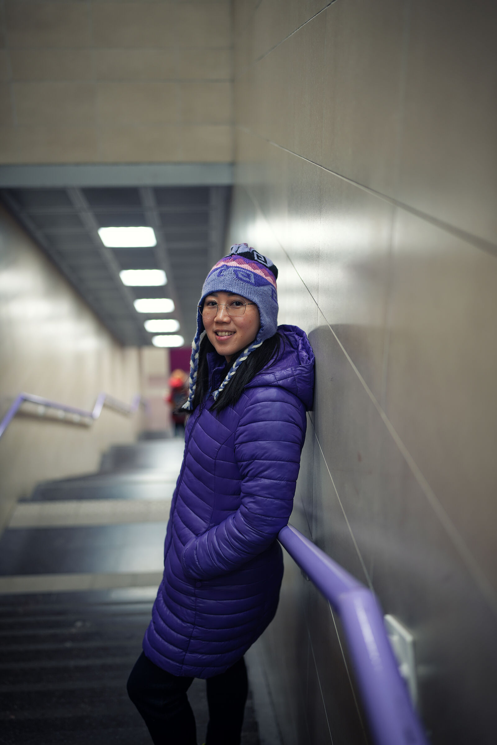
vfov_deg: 54.4
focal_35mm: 35
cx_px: 248
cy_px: 372
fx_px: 725
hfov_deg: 37.9
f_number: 1.4
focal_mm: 35
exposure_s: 1/50
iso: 100
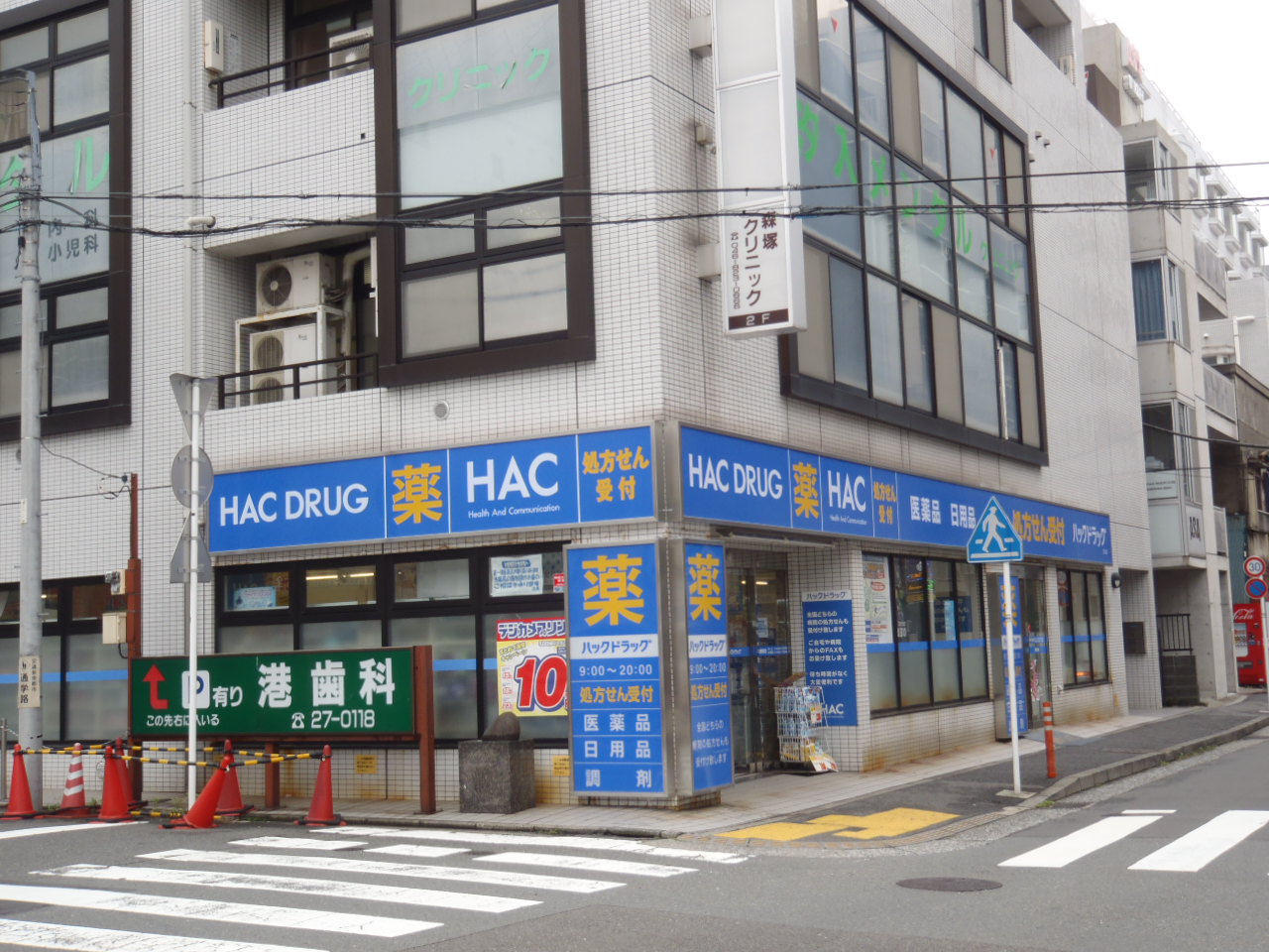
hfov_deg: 44.8
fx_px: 1540
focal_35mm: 42
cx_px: 634
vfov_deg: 34.3
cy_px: 476
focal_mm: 7.57
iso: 64
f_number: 5
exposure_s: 1/80
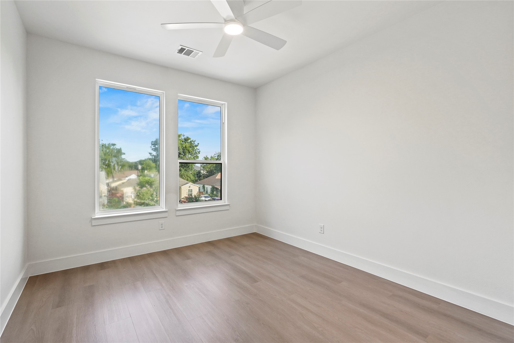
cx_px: 257
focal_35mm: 16
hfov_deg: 95.0
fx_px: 236
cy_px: 172
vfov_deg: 72.1
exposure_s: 1/6
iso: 125
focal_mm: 11
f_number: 7.1
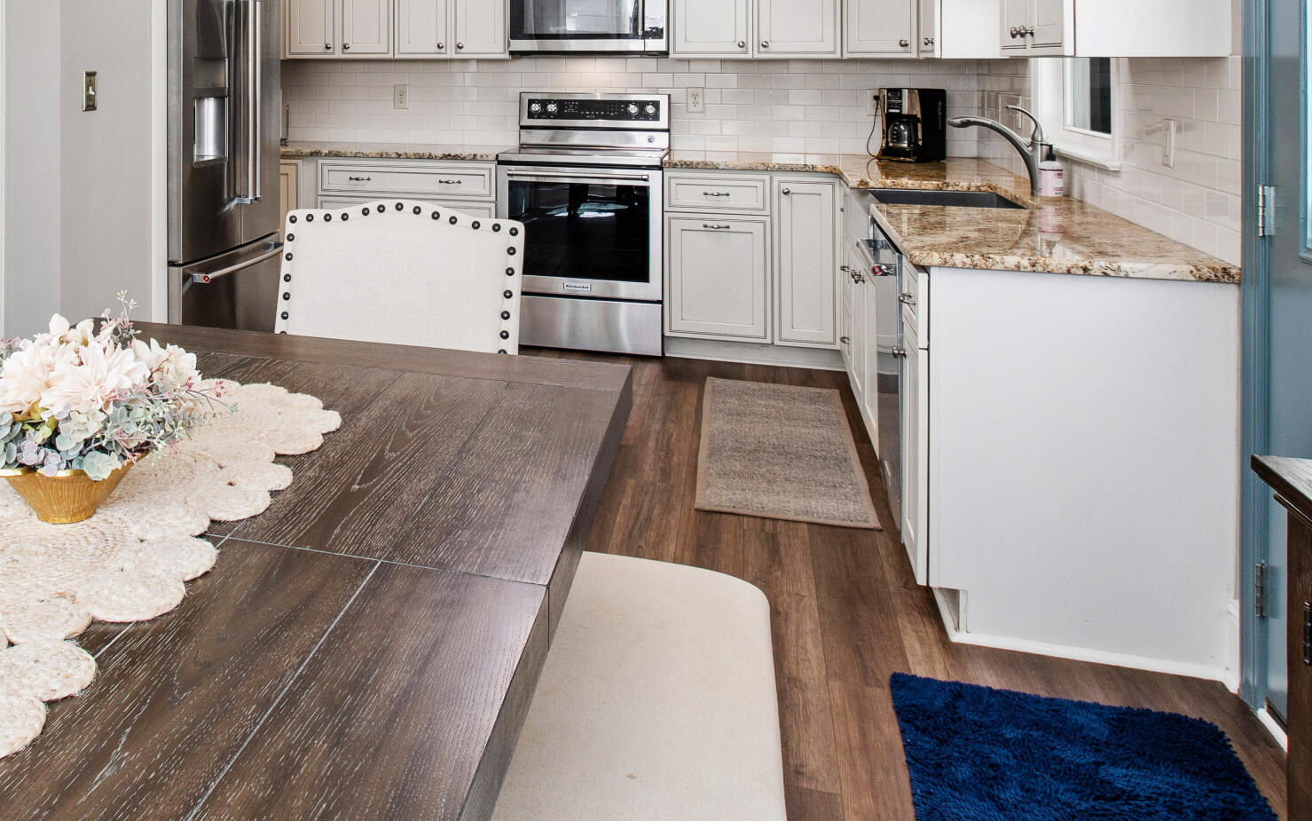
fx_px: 1109
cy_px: 23
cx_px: 344
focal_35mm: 31
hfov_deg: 58.4
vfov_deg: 36.9
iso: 100
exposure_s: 1/8
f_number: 8
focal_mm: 10
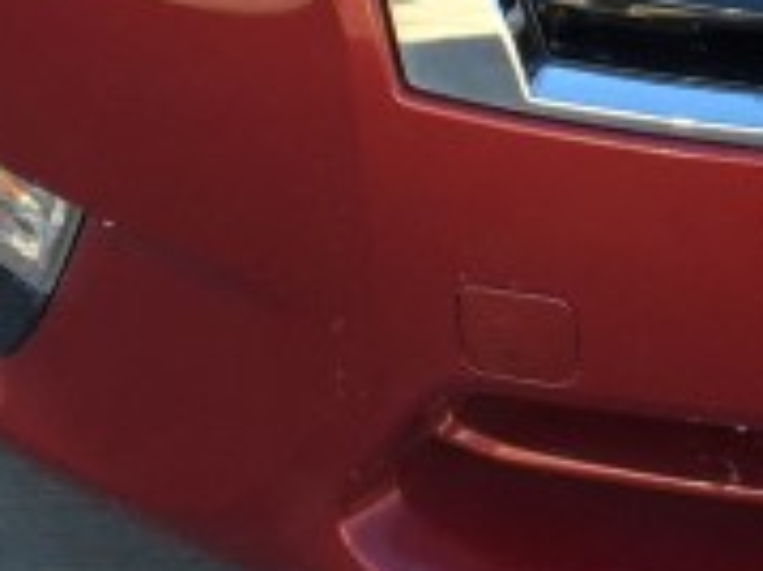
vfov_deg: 8.4
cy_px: -665
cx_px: 1130
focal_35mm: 166
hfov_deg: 11.4
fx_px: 3656
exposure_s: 1/286
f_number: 2.2
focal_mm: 4.15
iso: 32
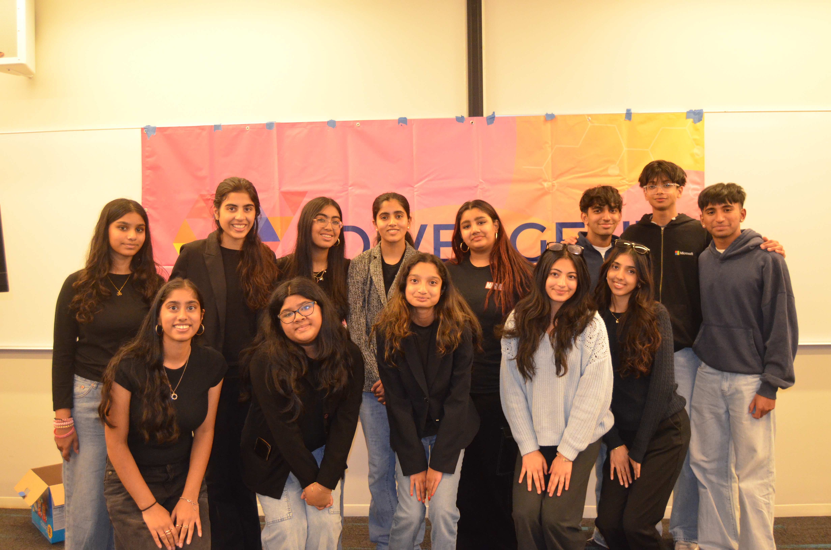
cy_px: 275
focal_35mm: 30
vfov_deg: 43.4
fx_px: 691
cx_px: 416
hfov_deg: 62.0
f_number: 3.5
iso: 2500
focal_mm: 20
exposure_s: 1/60
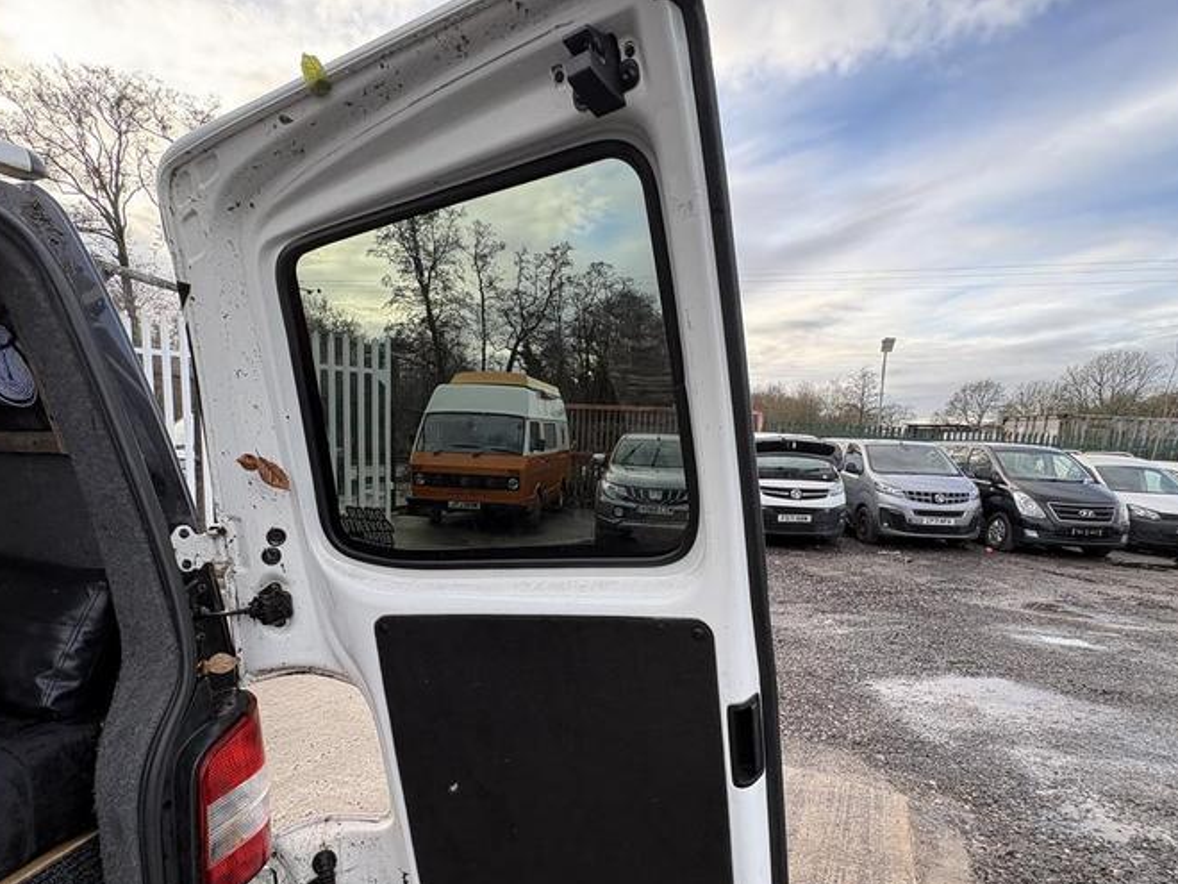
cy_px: 538
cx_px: 605
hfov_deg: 84.6
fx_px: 647
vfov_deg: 67.9
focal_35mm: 19
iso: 40
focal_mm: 2.22
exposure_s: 1/149
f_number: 2.2
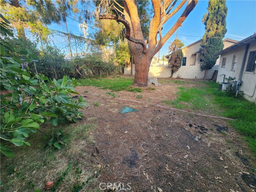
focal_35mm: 13
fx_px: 96
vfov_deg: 89.9
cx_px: 128
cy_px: 96
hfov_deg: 106.2
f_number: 2.2
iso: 80
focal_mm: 2.2
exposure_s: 1/120
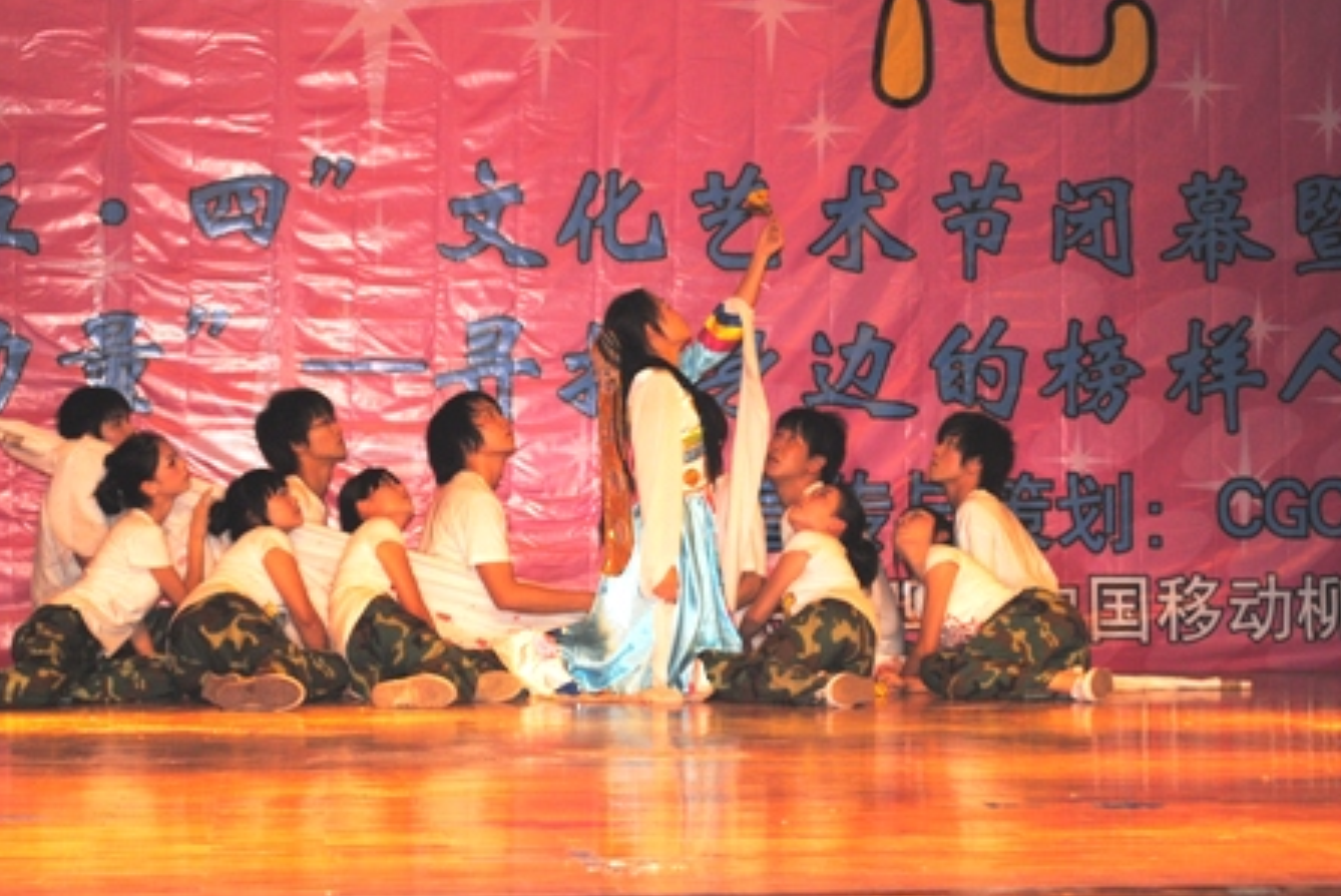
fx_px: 3450
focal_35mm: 93
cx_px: 646
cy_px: 446
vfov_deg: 14.8
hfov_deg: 22.0
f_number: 5.6
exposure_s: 1/60
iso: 400
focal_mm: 55
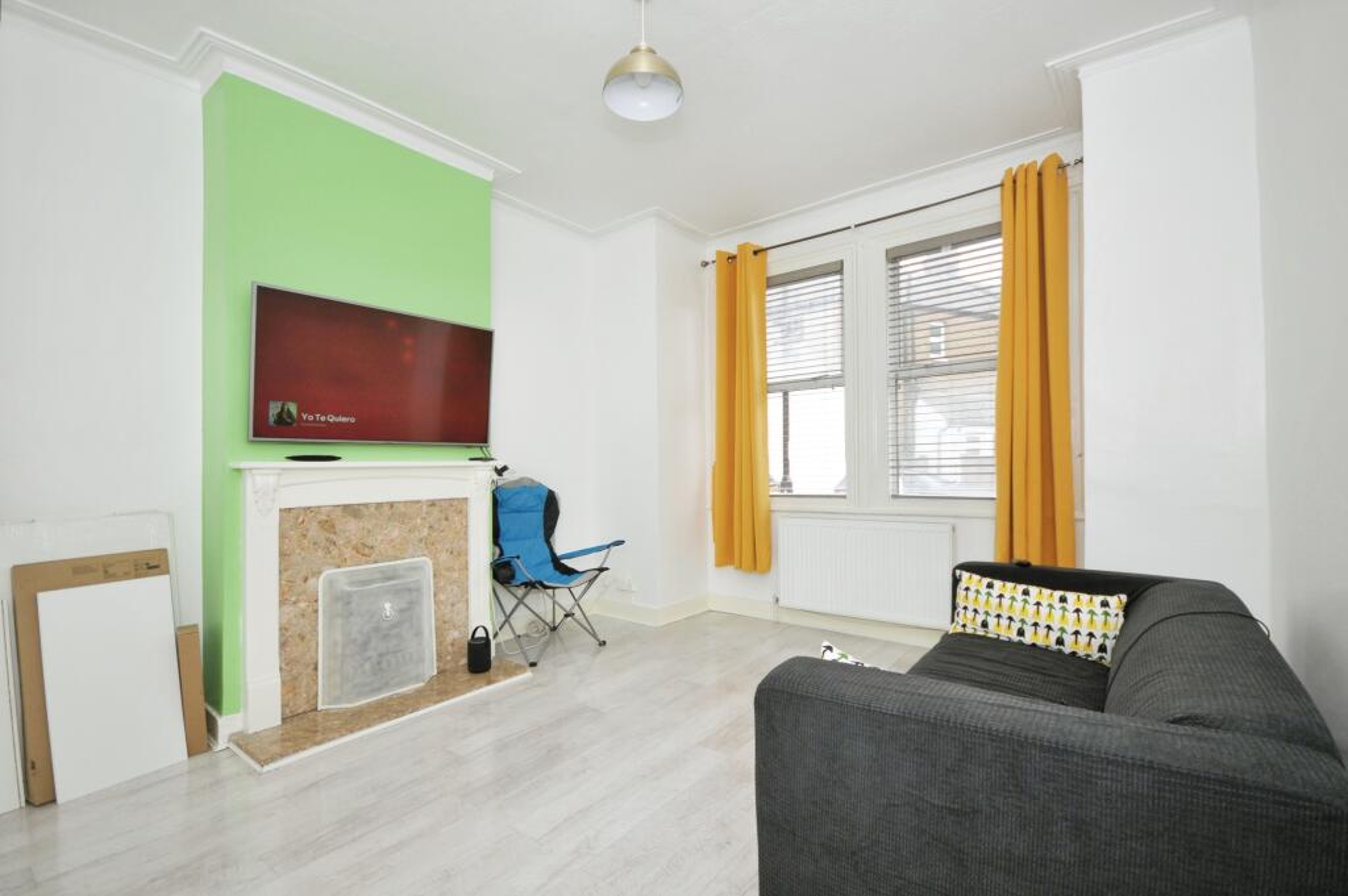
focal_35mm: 15
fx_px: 561
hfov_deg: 100.4
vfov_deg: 77.2
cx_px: 674
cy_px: 448
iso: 200
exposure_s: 1/60
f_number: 5
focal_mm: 10
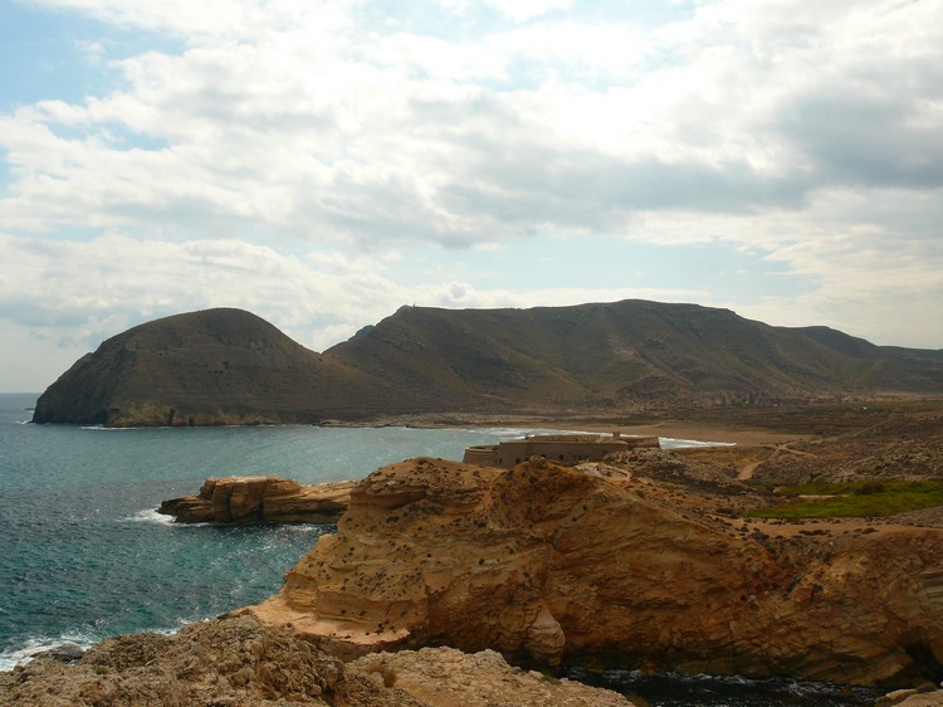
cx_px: 472
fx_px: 953
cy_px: 354
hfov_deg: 52.6
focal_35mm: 35
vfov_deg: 40.7
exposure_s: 1/320
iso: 100
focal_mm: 7.4
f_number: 5.6
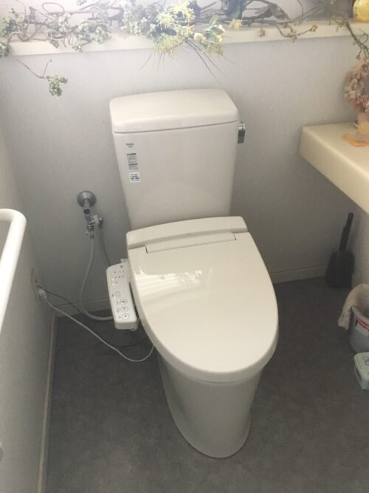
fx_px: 412
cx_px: 184
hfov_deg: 48.2
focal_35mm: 29
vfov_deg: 61.7
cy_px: 246
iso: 200
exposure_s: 1/20
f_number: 2.2
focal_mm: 4.15
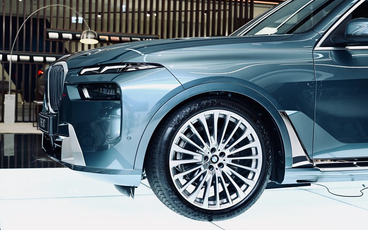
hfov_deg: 34.0
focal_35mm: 60
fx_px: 602
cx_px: 186
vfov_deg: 21.6
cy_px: 116
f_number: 5
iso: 800
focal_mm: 58
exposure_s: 1/125
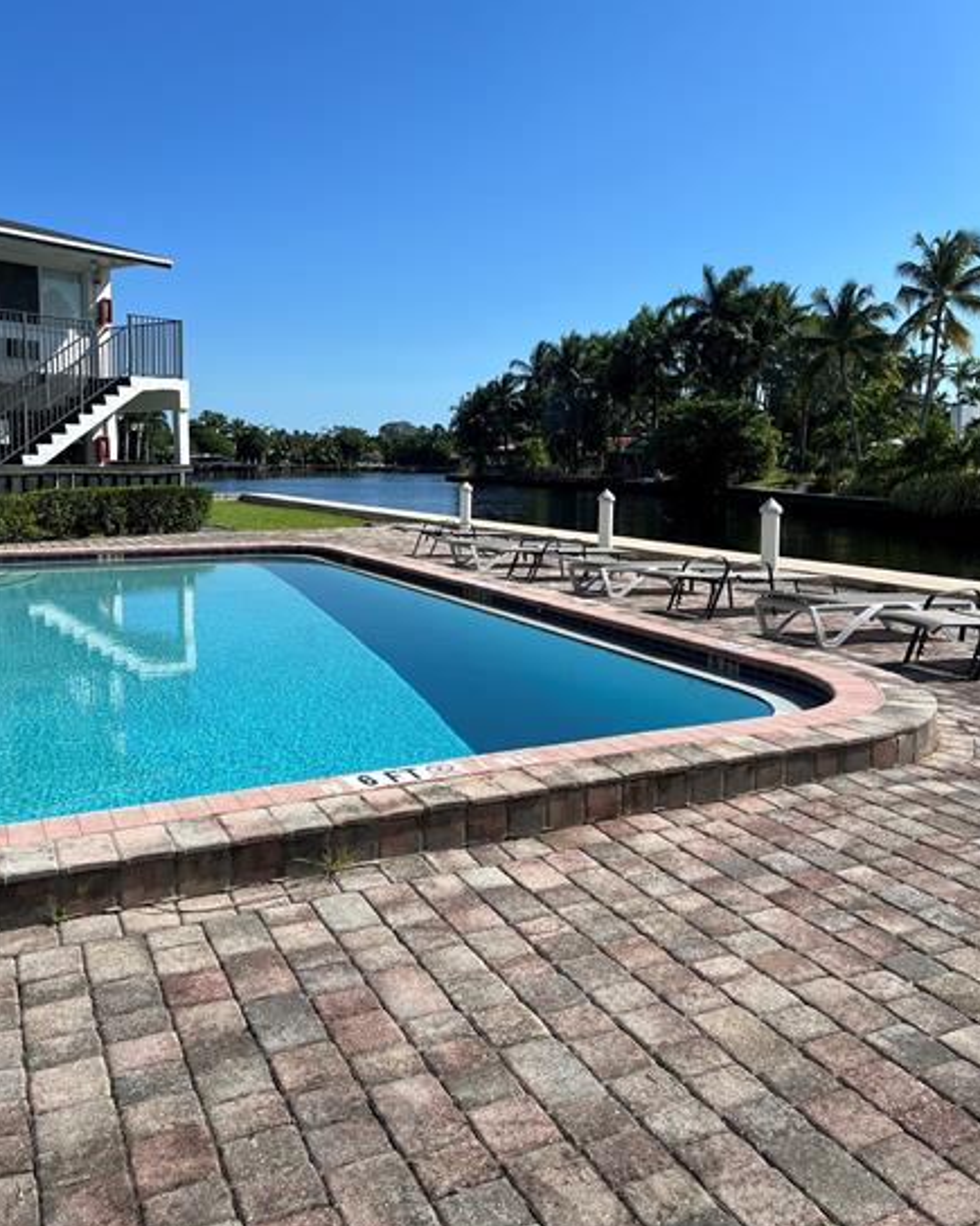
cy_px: 563
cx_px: 489
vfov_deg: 62.1
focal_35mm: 28
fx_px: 1015
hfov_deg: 51.5
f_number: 1.5
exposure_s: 1/5587
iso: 50
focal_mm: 5.7
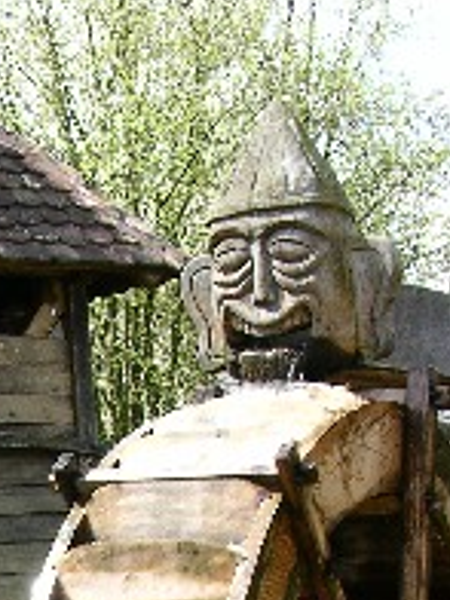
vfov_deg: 15.8
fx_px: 2028
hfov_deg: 12.1
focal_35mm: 117
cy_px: 834
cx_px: -208
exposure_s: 1/71.1
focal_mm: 10
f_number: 5.7
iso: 50
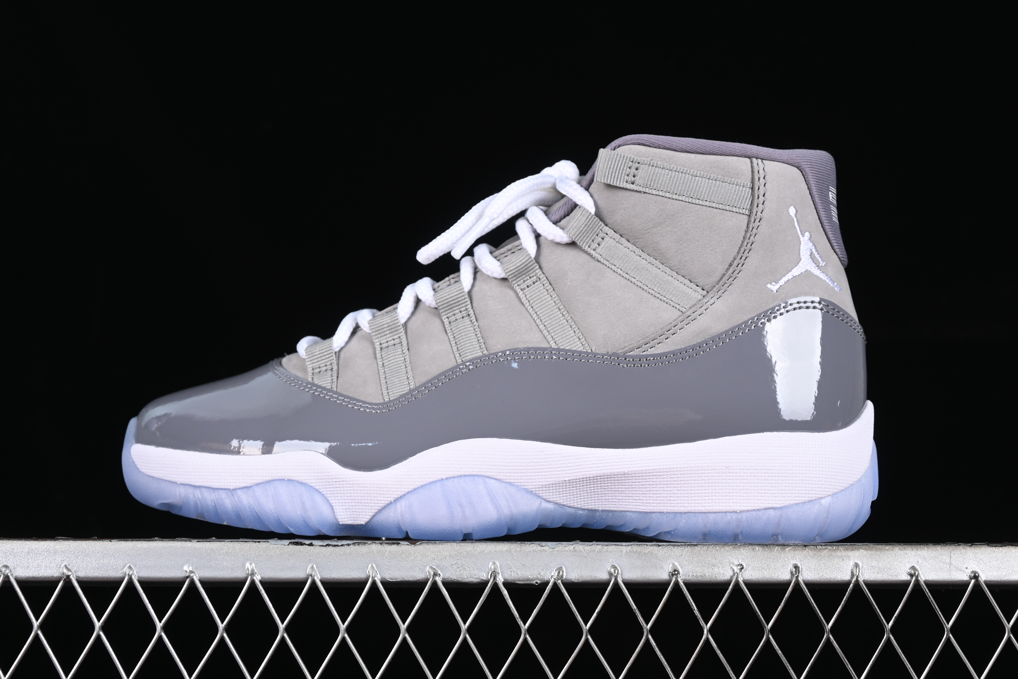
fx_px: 2121
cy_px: 340
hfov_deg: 27.0
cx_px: 509
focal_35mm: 75
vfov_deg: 18.2
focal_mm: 50
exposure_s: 1/80
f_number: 7.1
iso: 160
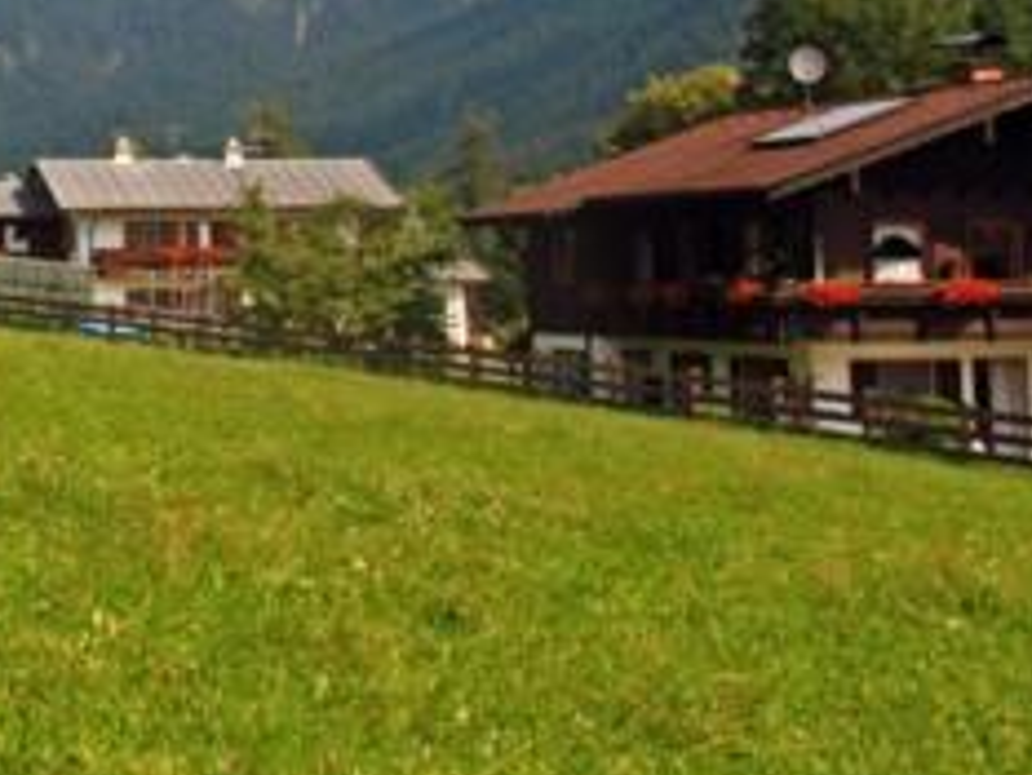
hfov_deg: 18.0
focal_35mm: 106
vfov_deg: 13.7
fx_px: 3162
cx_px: -22
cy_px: -93
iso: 160
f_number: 16
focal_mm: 26
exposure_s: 1/100
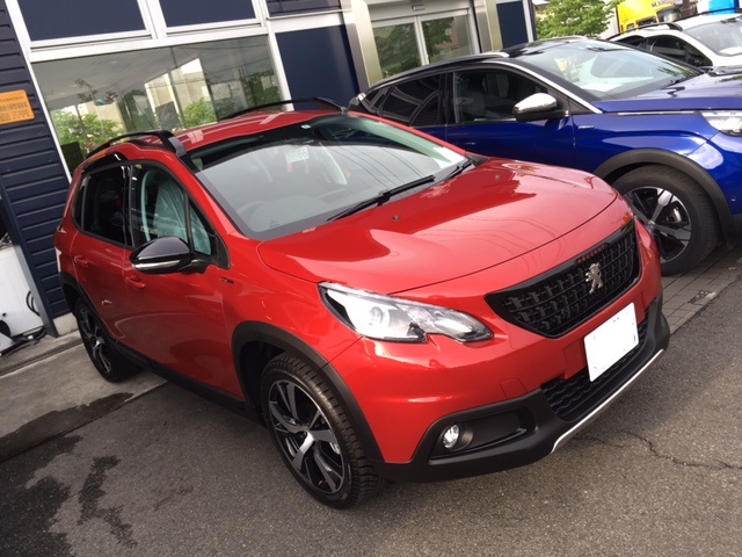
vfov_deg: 48.2
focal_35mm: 29
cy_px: 278
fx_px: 622
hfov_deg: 61.7
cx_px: 371
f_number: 2.2
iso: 25
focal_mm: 4.15
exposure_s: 1/127
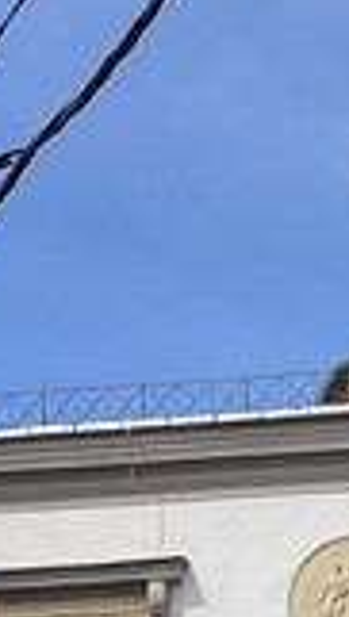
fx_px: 2901
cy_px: 1334
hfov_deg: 6.9
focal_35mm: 177
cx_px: 169
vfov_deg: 10.8
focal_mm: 5.1
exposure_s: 1/2571
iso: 50
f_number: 1.6
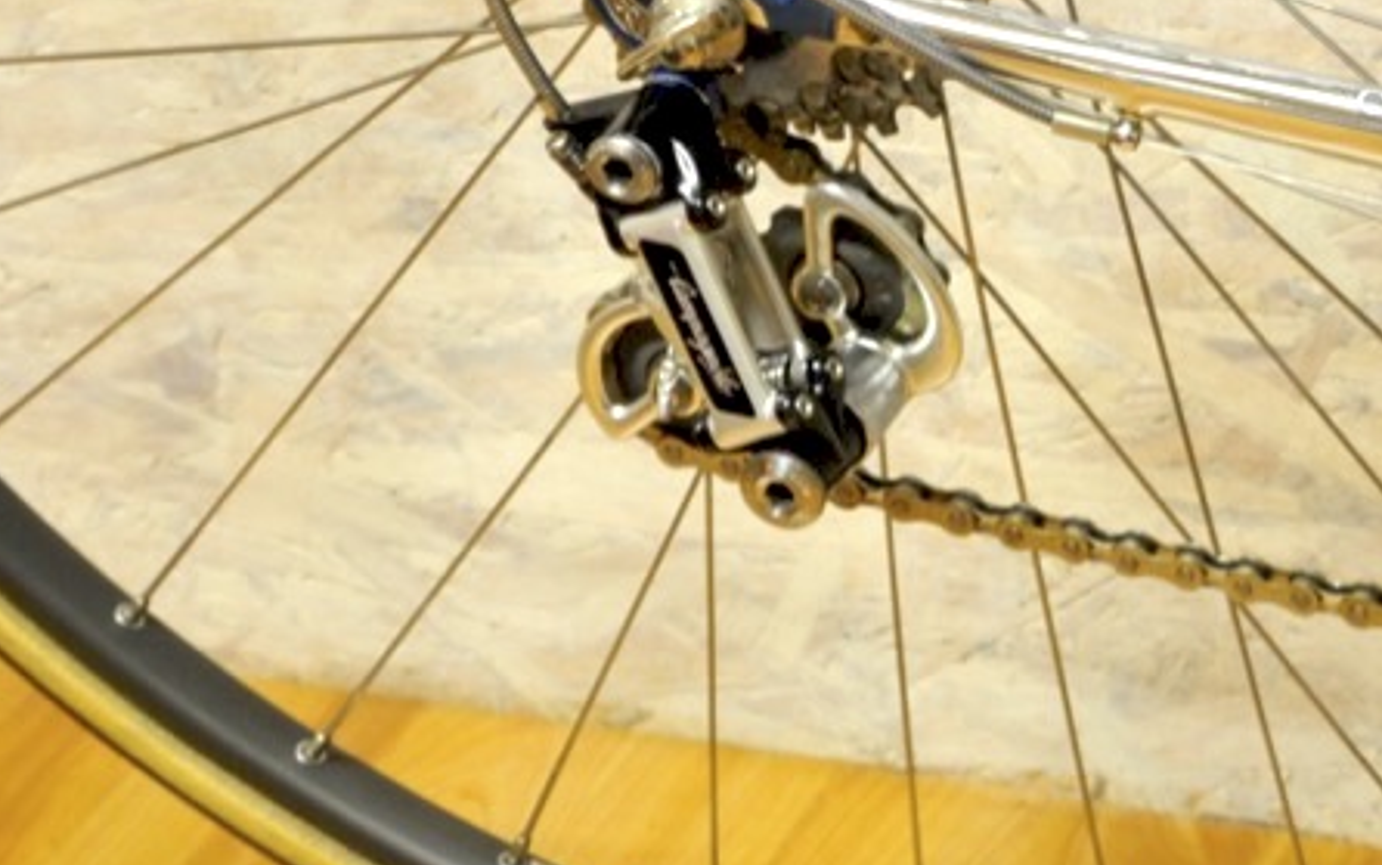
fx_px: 6404
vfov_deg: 7.7
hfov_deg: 12.1
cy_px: 450
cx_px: 1611
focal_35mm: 170
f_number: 13
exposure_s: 1/1.3
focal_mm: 62
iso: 1250
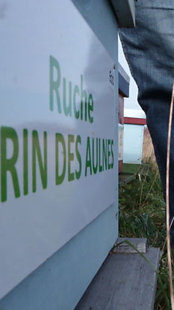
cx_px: 134
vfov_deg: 42.9
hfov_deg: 24.6
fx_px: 394
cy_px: 163
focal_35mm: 48
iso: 80
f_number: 4
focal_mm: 4.1
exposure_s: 1/400
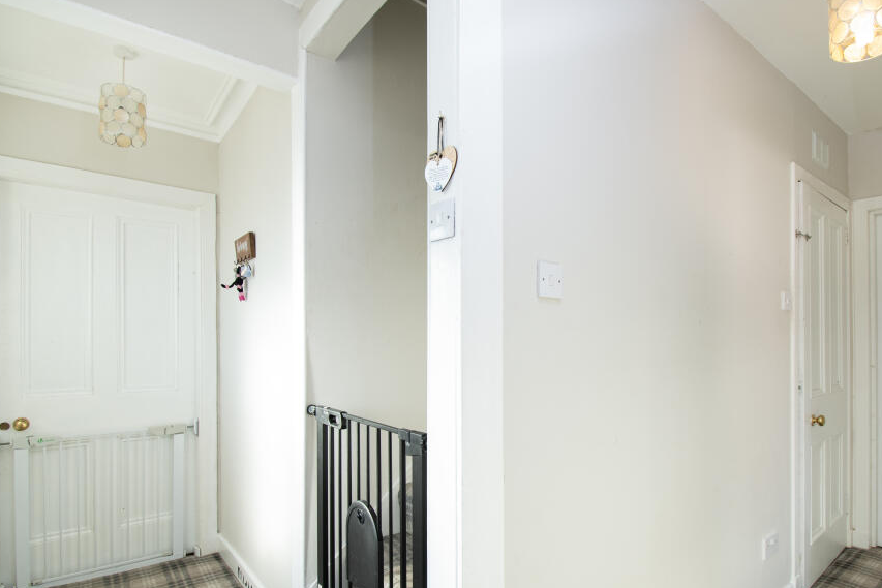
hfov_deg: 89.8
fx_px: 441
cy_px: 340
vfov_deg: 67.0
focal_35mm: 18
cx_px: 473
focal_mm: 10
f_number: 9
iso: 250
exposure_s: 1/20
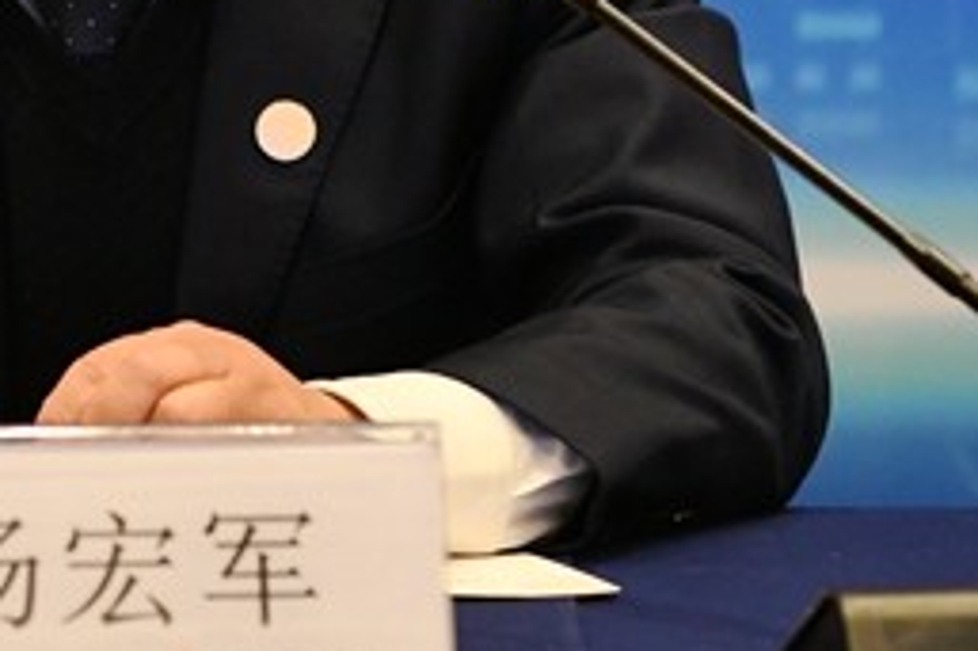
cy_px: -200
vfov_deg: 6.2
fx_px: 5918
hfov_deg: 9.4
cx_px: 91
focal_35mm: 218
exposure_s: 1/125
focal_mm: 70
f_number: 3.5
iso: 2500
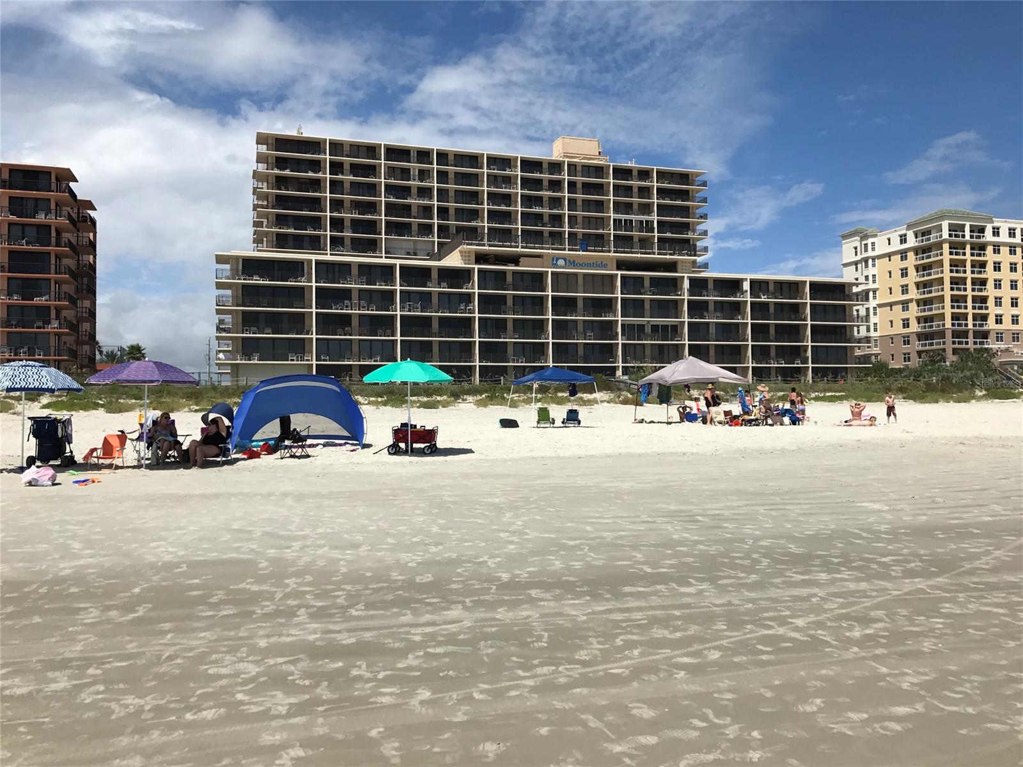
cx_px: 512
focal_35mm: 28
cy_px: 384
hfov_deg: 63.4
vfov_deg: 49.7
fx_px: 827
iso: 20
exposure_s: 1/5319
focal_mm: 3.99
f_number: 1.8
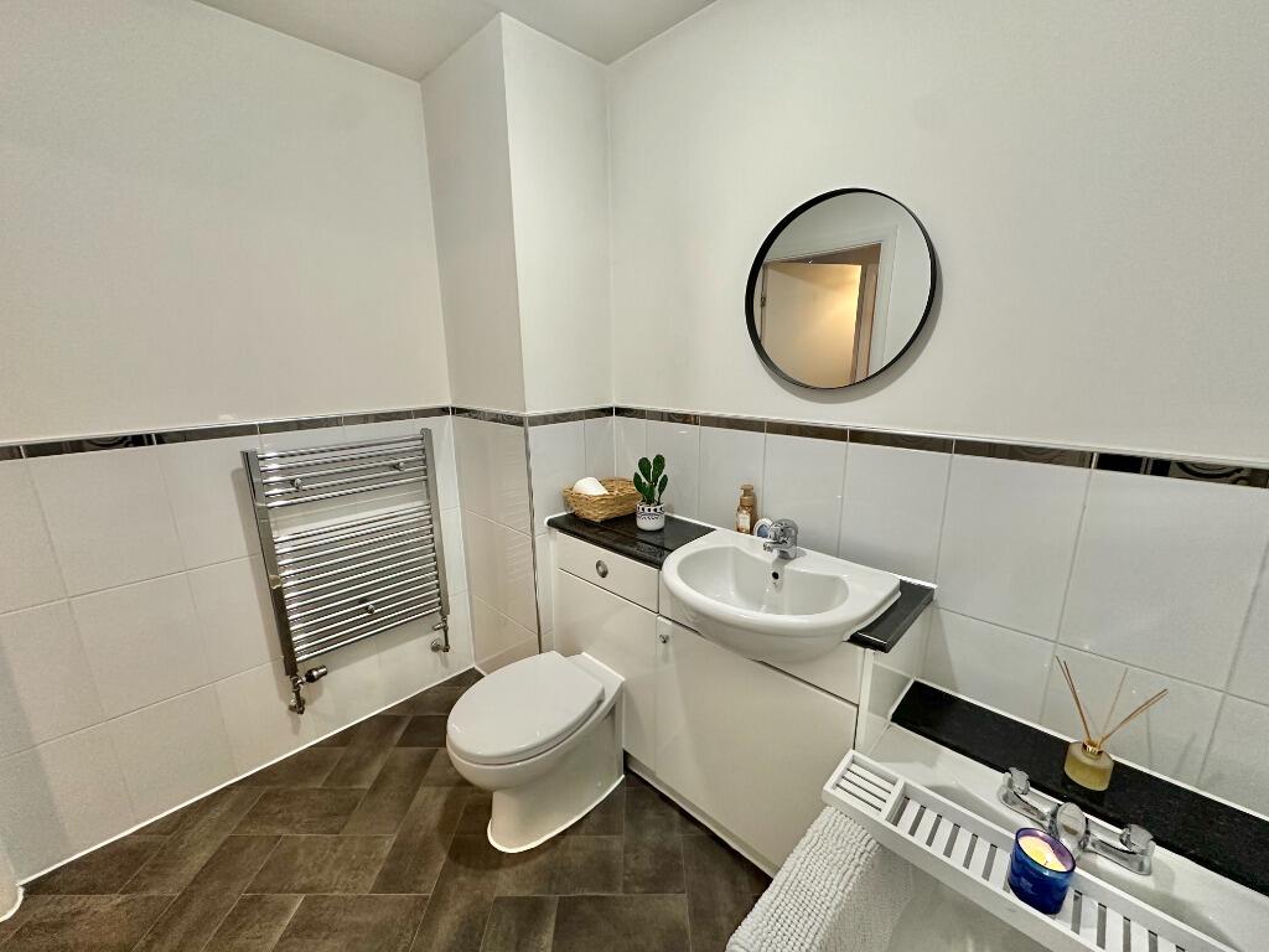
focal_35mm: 14
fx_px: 513
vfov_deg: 85.7
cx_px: 634
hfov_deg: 102.1
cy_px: 476
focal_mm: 2.22
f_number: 2.2
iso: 250
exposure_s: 1/100
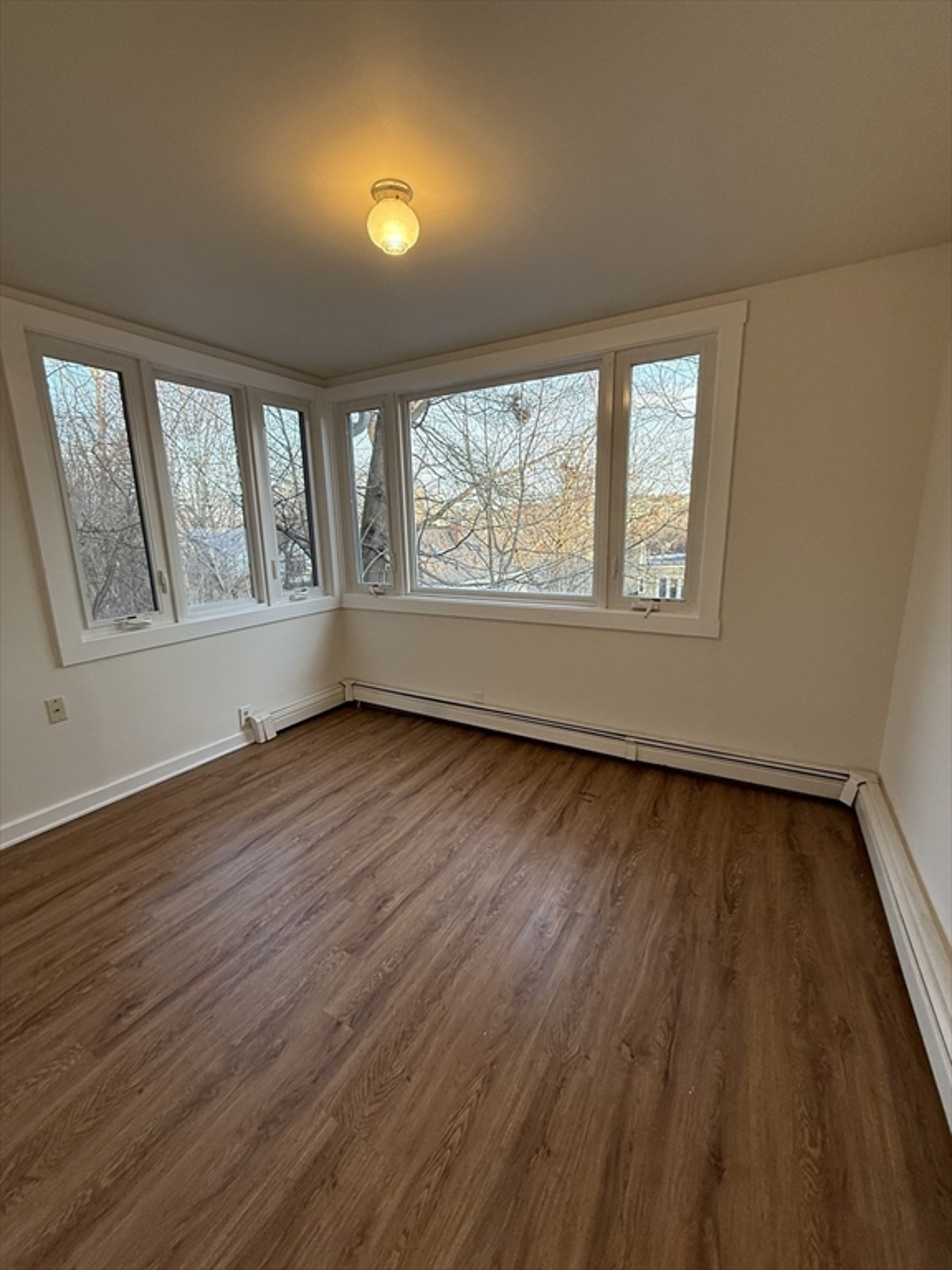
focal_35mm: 14
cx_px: 476
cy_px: 635
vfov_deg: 102.1
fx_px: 513
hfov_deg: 85.7
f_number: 2.2
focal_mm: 2.22
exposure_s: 1/120
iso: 125
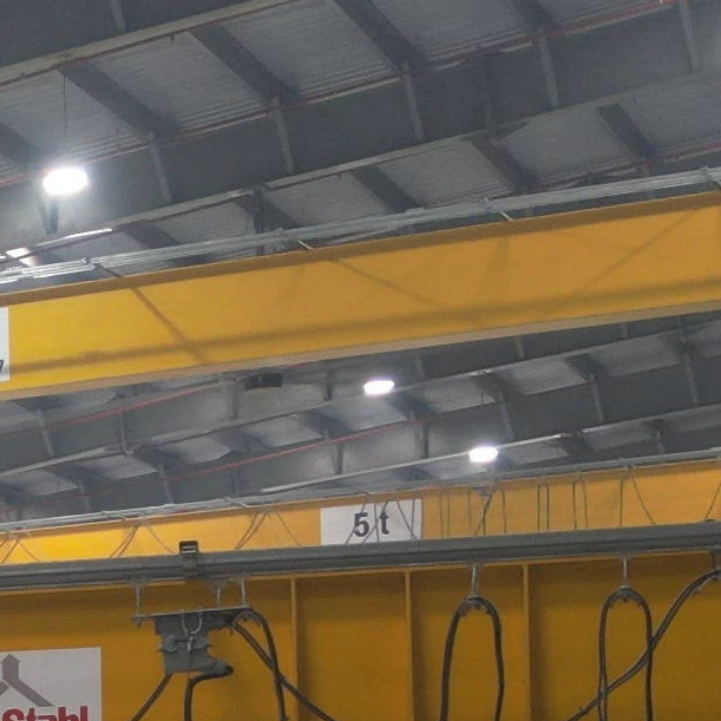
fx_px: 3299
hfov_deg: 11.1
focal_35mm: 140
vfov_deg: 12.1
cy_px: 975
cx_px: -814
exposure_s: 1/20
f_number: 1.7
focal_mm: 6.72
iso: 100
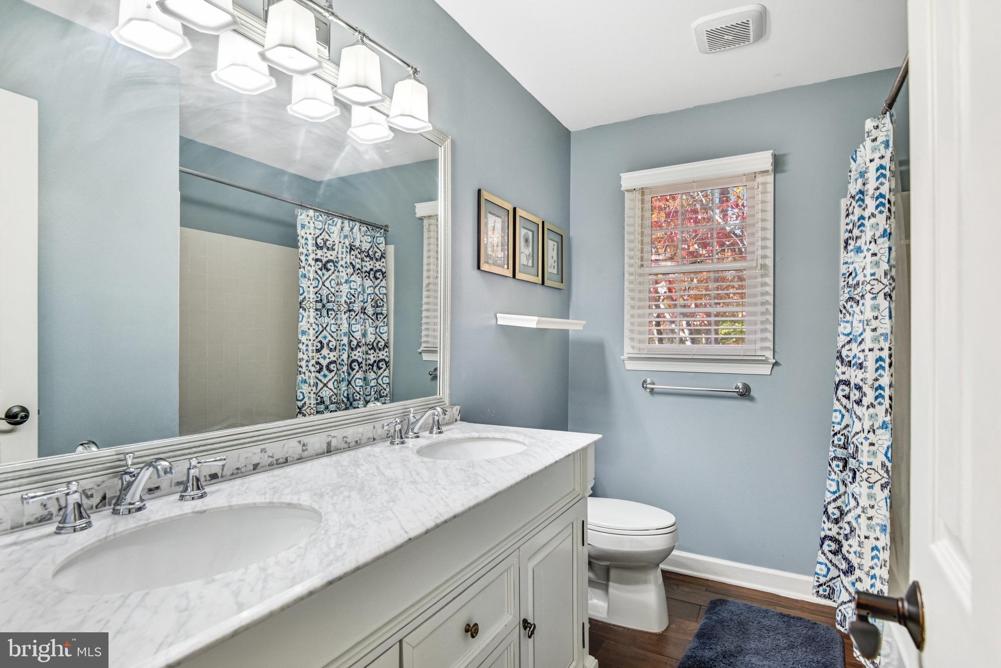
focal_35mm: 17
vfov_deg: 70.5
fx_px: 473
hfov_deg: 93.3
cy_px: 334
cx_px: 500
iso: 400
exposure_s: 1/20
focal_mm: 17
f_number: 8
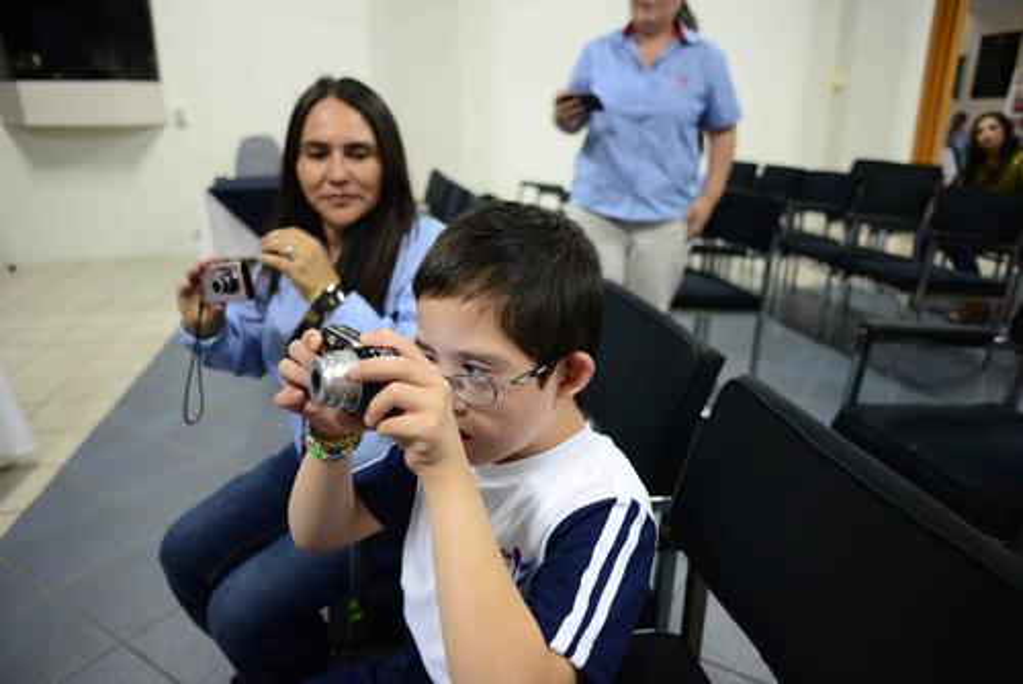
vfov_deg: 53.2
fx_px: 682
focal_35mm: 24
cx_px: 512
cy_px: 342
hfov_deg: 73.7
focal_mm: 24
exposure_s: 1/80
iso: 2500
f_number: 2.8
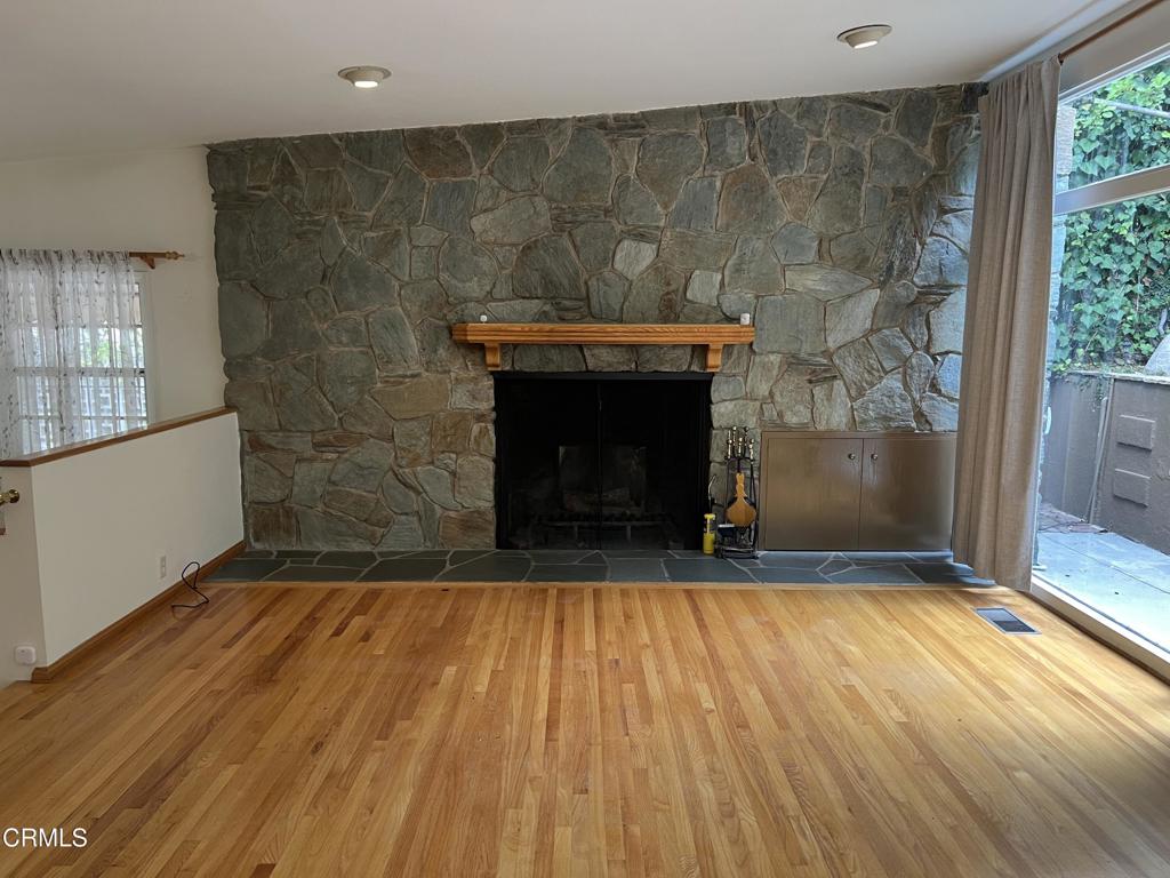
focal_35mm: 26
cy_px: 439
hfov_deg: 67.3
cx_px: 585
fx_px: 879
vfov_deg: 53.1
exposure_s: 1/60
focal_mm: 5.7
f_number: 1.5
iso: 100
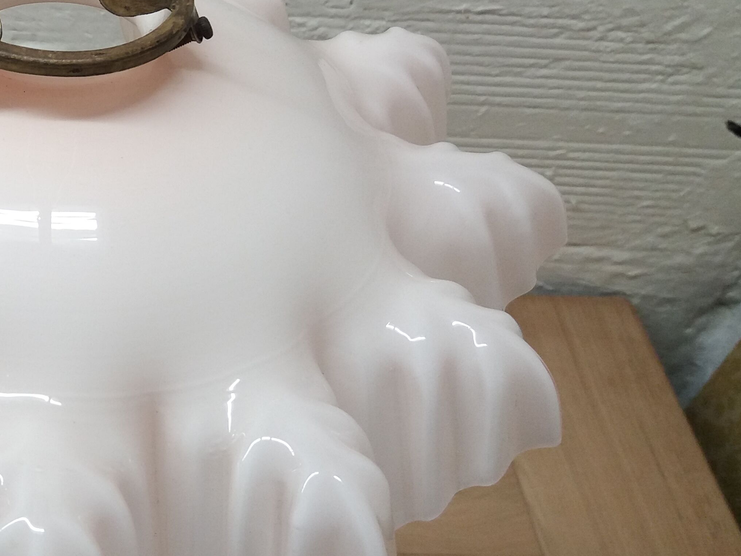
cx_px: 29
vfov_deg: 25.6
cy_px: 206
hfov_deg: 31.6
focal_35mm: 57
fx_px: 1220
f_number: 1.9
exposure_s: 1/132
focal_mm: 3.7
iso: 100
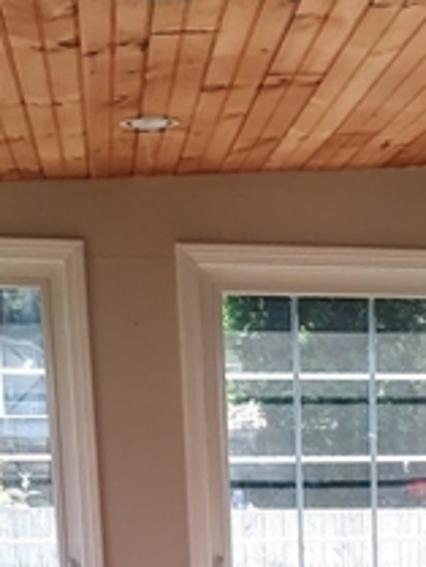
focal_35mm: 92
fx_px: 1508
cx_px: 445
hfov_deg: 15.7
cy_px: 800
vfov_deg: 19.2
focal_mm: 4.6
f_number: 2
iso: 64
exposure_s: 1/120
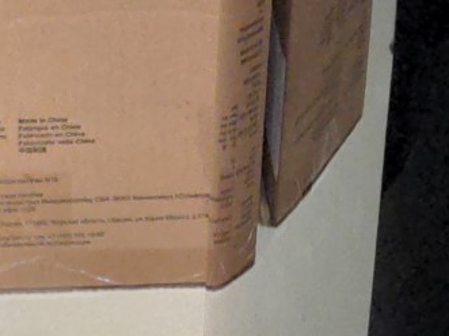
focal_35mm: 145
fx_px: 1880
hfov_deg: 13.5
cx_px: 39
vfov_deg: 9.8
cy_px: 542
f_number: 1.73
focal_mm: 4.38
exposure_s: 1/25
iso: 184
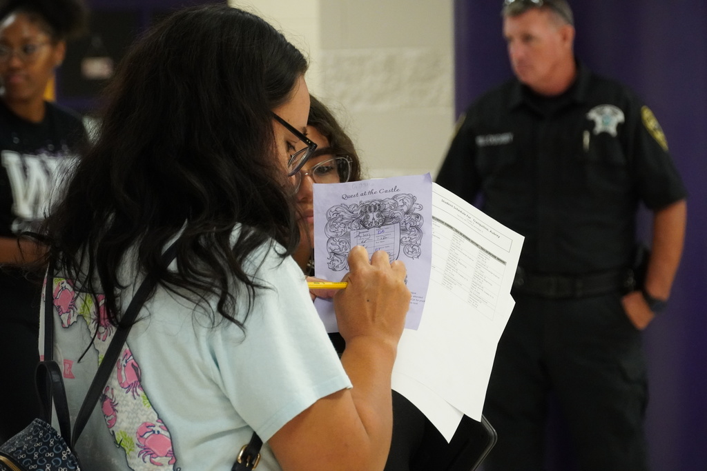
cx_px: 354
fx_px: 2681
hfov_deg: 15.0
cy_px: 236
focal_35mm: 136
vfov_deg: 10.1
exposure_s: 1/160
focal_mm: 91
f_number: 5.6
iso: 5000
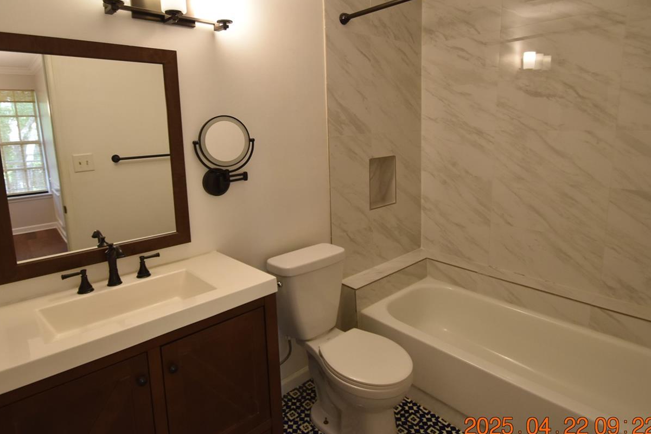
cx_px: 304
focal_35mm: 20
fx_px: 362
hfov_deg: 83.9
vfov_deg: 61.6
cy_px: 181
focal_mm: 10
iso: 800
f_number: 4
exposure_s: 1/45
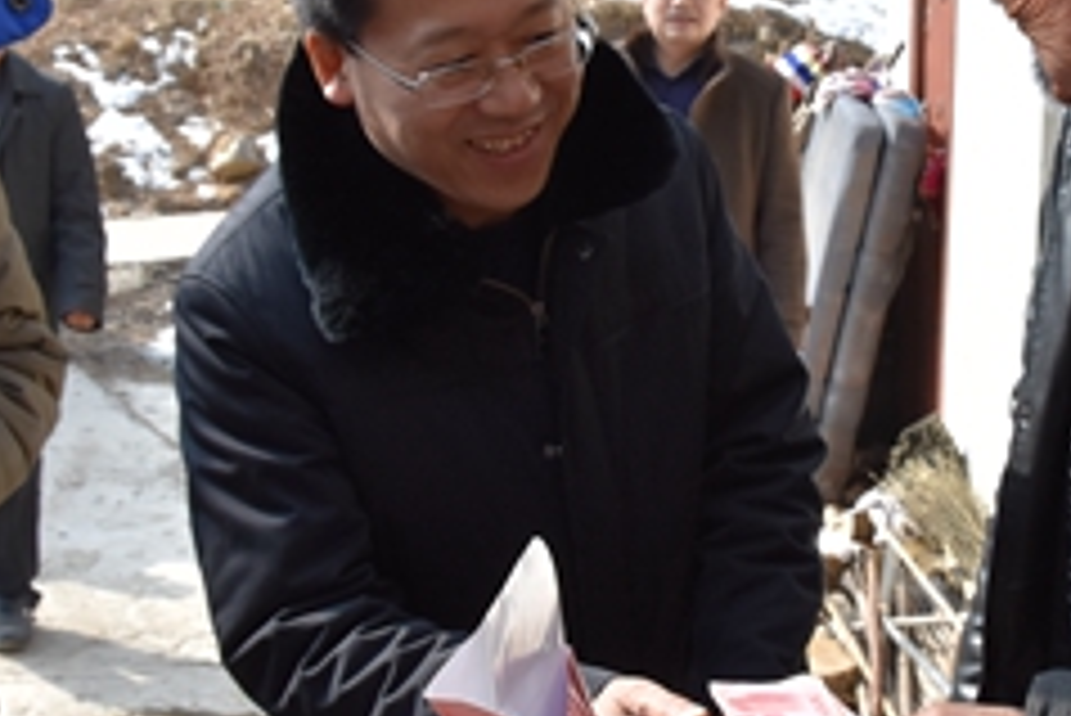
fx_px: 2024
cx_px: 774
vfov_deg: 20.0
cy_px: 405
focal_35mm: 68
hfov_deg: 29.3
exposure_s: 1/500
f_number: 8
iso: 500
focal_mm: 18
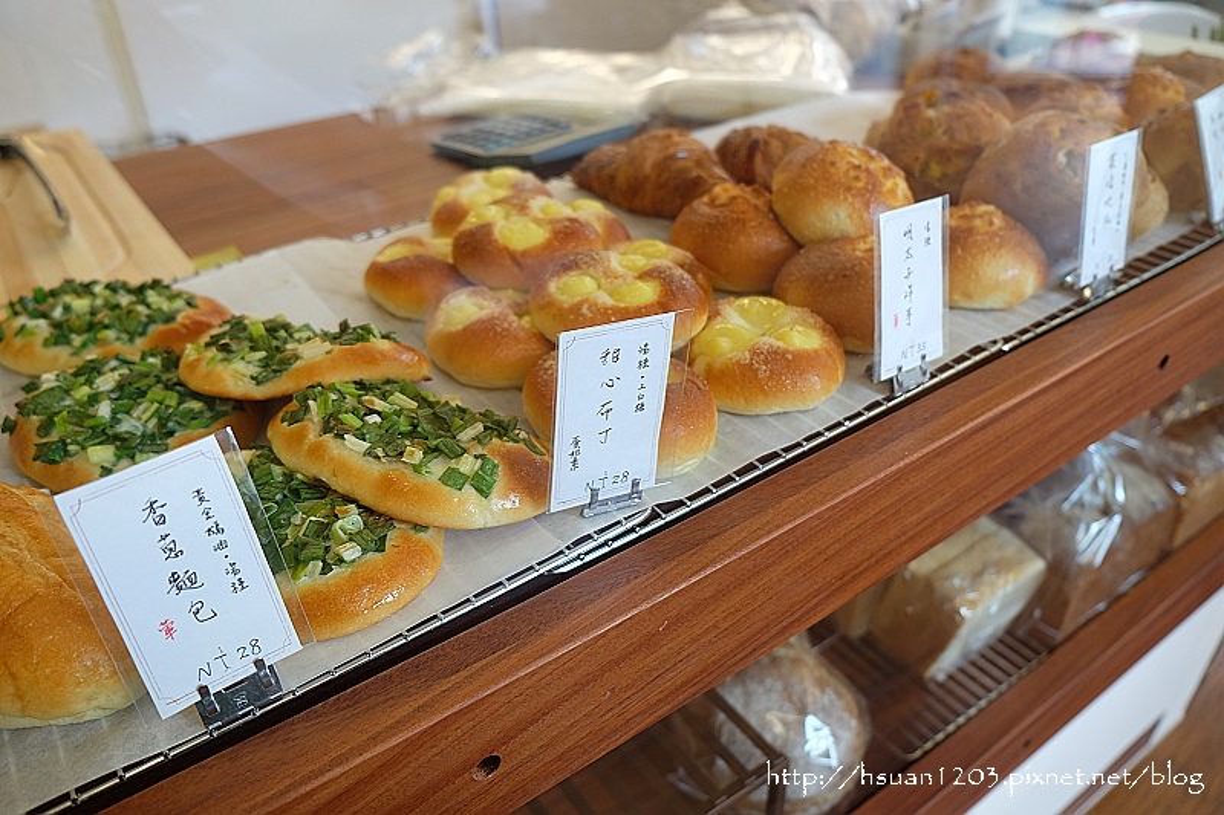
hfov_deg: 67.4
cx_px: 612
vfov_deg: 47.9
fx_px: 918
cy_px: 408
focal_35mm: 27
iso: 200
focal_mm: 18
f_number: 2.8
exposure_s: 1/18
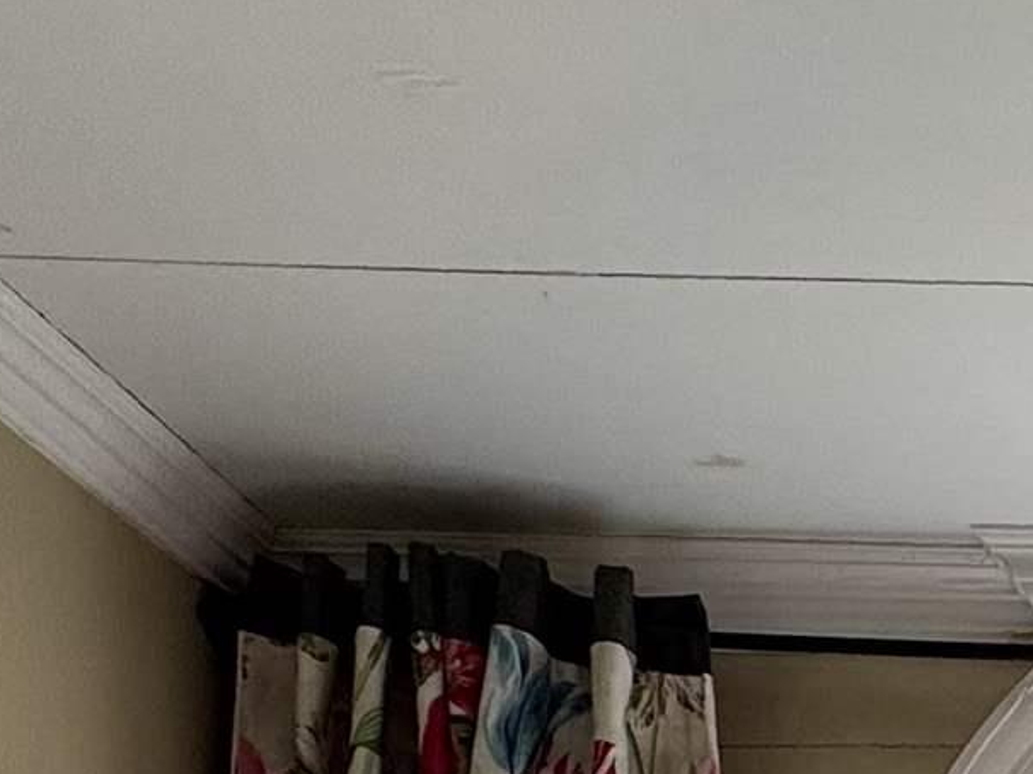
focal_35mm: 71
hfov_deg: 22.4
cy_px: 1737
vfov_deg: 14.9
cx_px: 1556
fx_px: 2118
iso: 40
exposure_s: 1/321
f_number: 2.2
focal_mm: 2.22
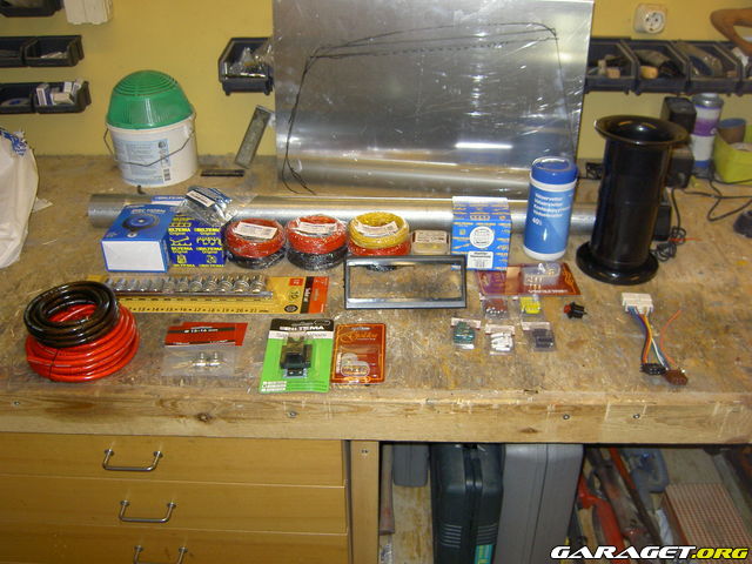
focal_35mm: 34
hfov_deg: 54.0
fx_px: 739
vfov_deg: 41.8
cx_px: 376
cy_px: 282
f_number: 2.8
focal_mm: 5.6
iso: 100
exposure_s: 1/60
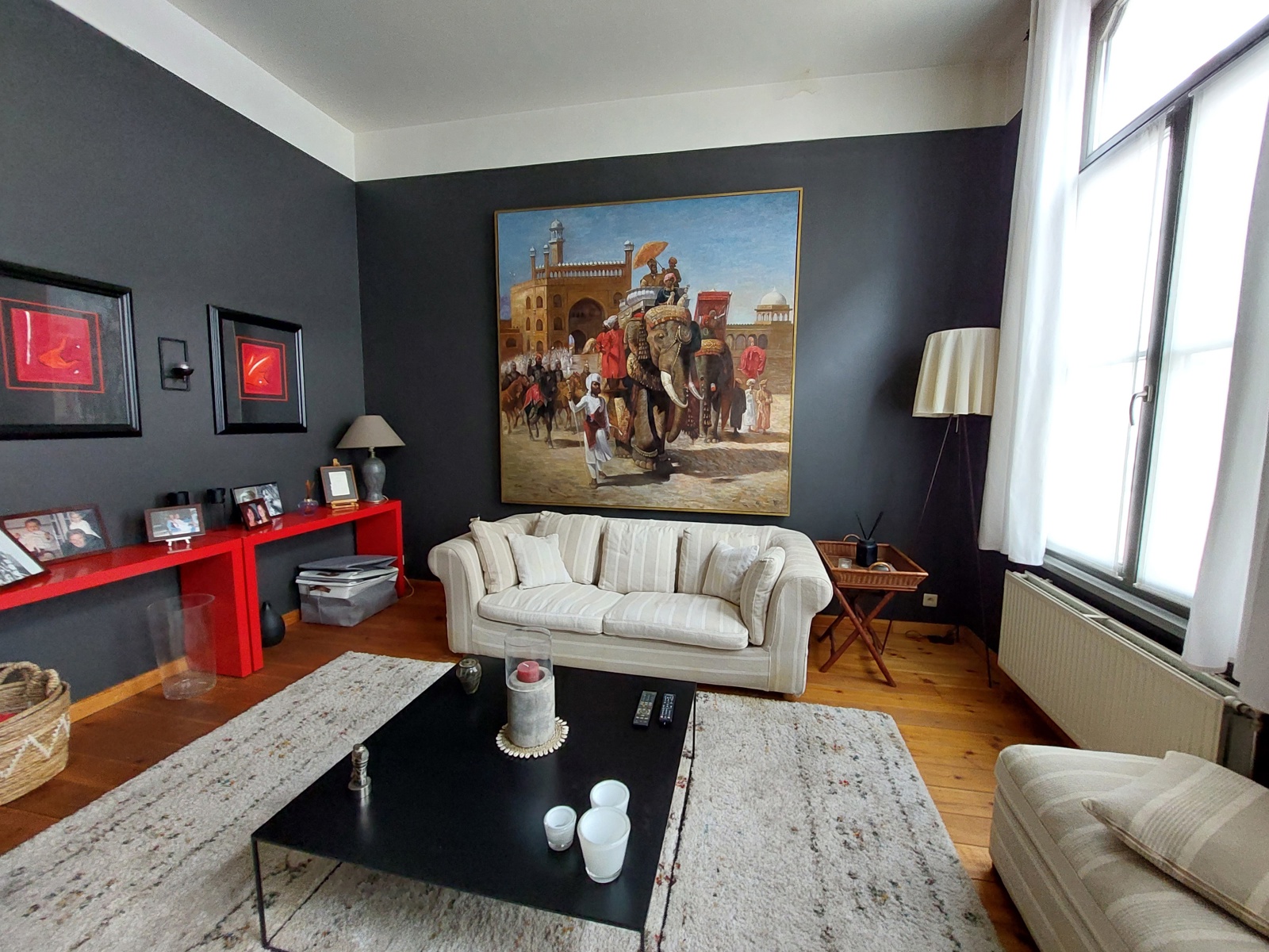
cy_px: 476
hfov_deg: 106.2
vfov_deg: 89.9
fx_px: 477
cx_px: 634
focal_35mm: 13
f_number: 2.2
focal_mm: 1.74
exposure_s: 1/50
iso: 250
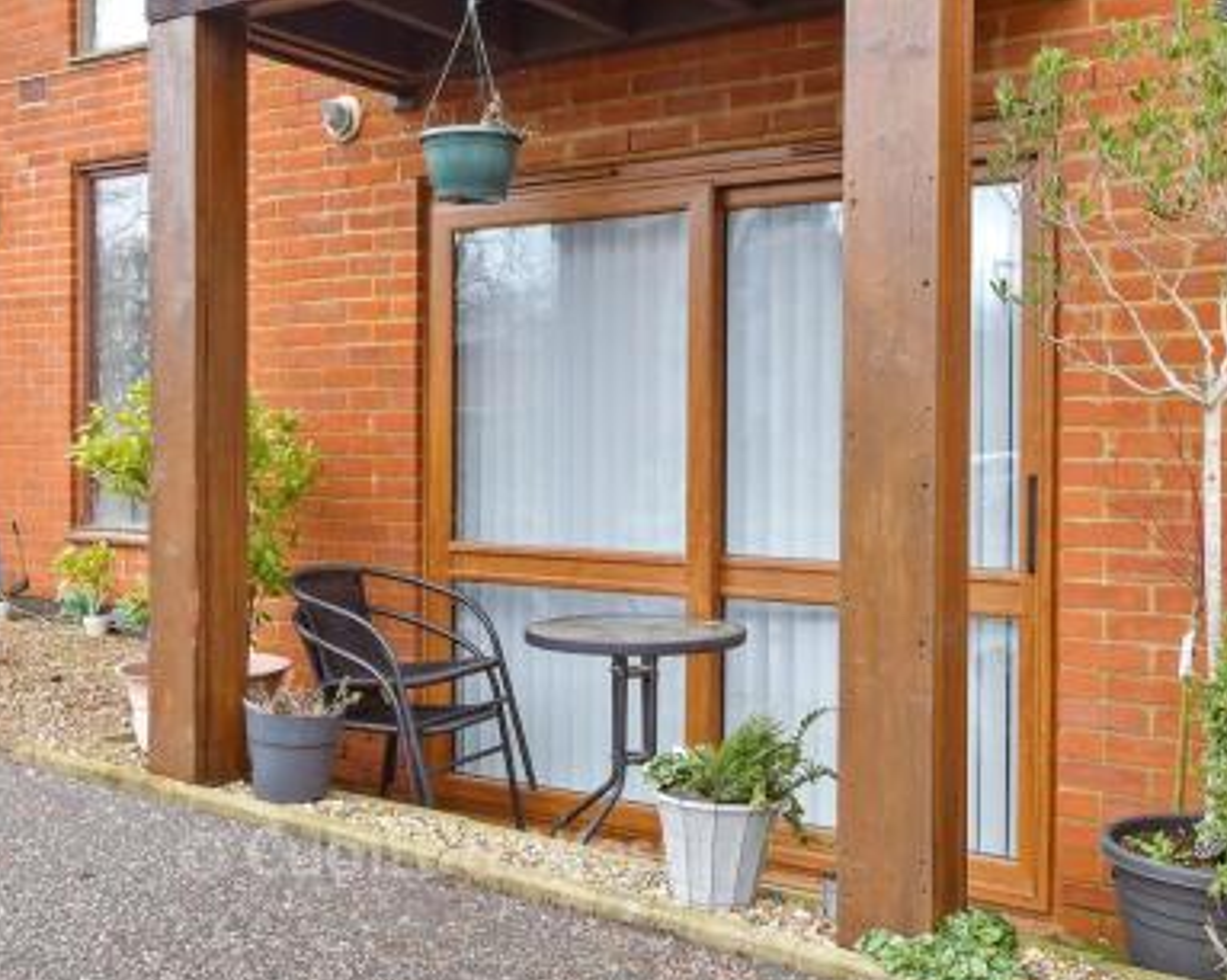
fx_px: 1270
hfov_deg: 51.5
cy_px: 504
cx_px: 673
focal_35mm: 35
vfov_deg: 42.2
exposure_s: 1/30
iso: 160
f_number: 8
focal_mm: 20
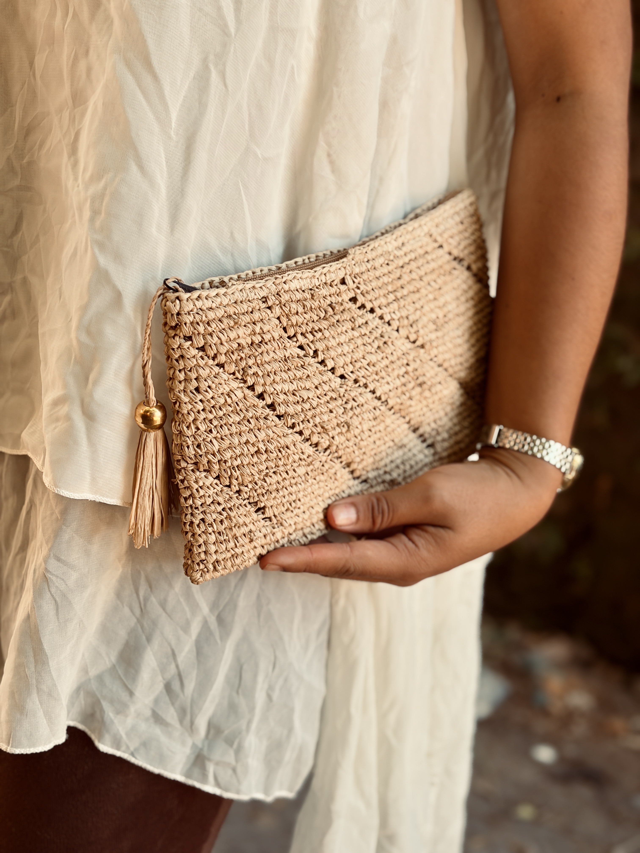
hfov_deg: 28.0
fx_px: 1282
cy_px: 426
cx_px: 320
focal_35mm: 52
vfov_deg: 36.8
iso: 32
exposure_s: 1/200
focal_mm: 5.96
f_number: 1.6
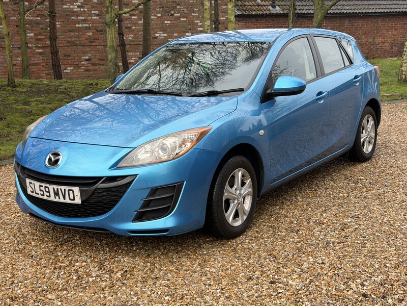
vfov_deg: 30.3
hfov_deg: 39.7
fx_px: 564
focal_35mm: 48
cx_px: 204
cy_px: 153
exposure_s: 1/343
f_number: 1.78
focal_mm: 6.76
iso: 80
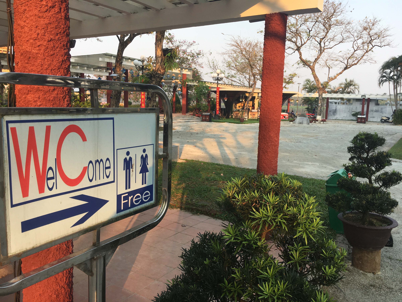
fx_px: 337
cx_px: 201
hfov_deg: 61.7
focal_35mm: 29
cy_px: 151
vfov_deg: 48.2
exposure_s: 1/337
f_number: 2.2
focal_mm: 4.15
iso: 25
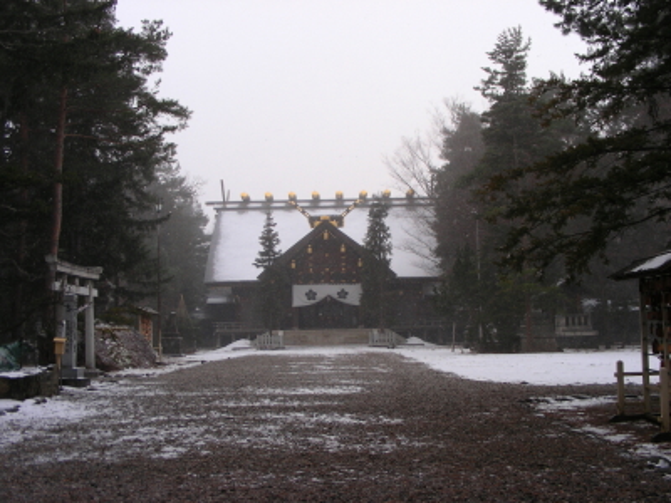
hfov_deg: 42.9
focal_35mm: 44
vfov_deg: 32.9
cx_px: 336
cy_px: 252
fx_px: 853
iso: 50
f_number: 3.5
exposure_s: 1/120
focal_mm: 7.4
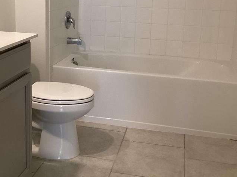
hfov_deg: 38.0
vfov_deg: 28.5
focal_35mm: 50
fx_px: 342
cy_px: 37
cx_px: 89
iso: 200
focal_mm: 3.3
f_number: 2.4
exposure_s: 1/60
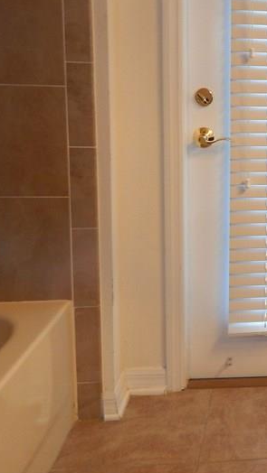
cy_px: 154
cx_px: 367
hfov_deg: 21.6
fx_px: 616
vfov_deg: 41.5
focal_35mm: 49
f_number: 3
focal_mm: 4
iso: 180
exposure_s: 1/30
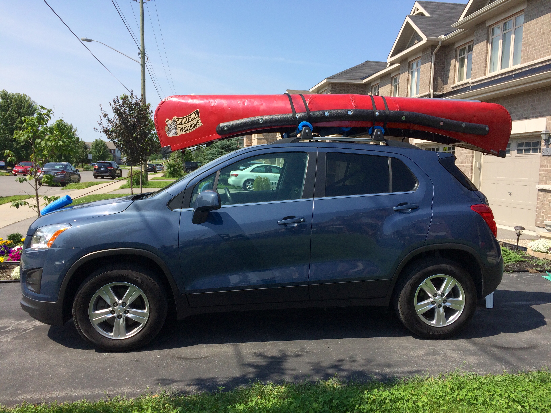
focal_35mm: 29
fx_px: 462
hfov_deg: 61.7
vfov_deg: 48.2
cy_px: 206
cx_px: 276
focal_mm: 4.15
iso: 32
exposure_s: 1/1953
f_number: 2.2
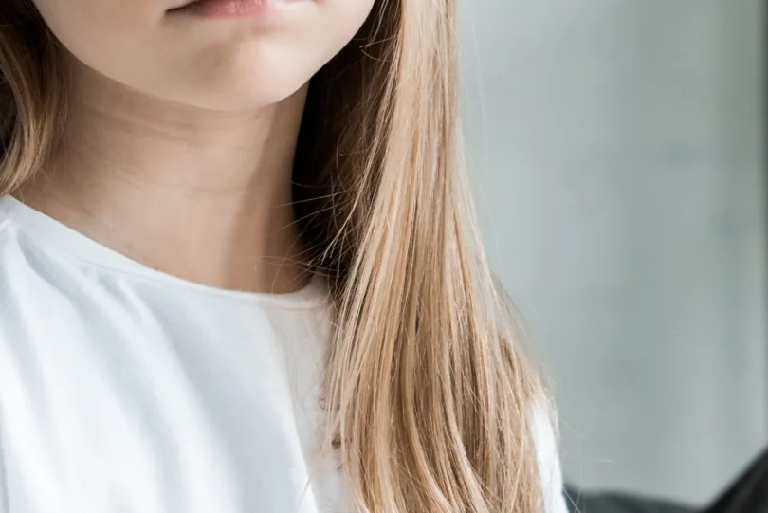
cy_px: -108
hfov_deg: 12.7
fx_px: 3372
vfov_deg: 8.6
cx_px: 898
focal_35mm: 158
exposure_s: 1/160
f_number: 4
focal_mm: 50
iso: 320
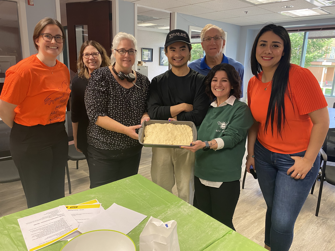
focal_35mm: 26
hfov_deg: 67.3
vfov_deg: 53.1
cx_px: 168
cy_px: 126
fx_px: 252
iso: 200
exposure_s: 1/60
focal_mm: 4.25
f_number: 1.8
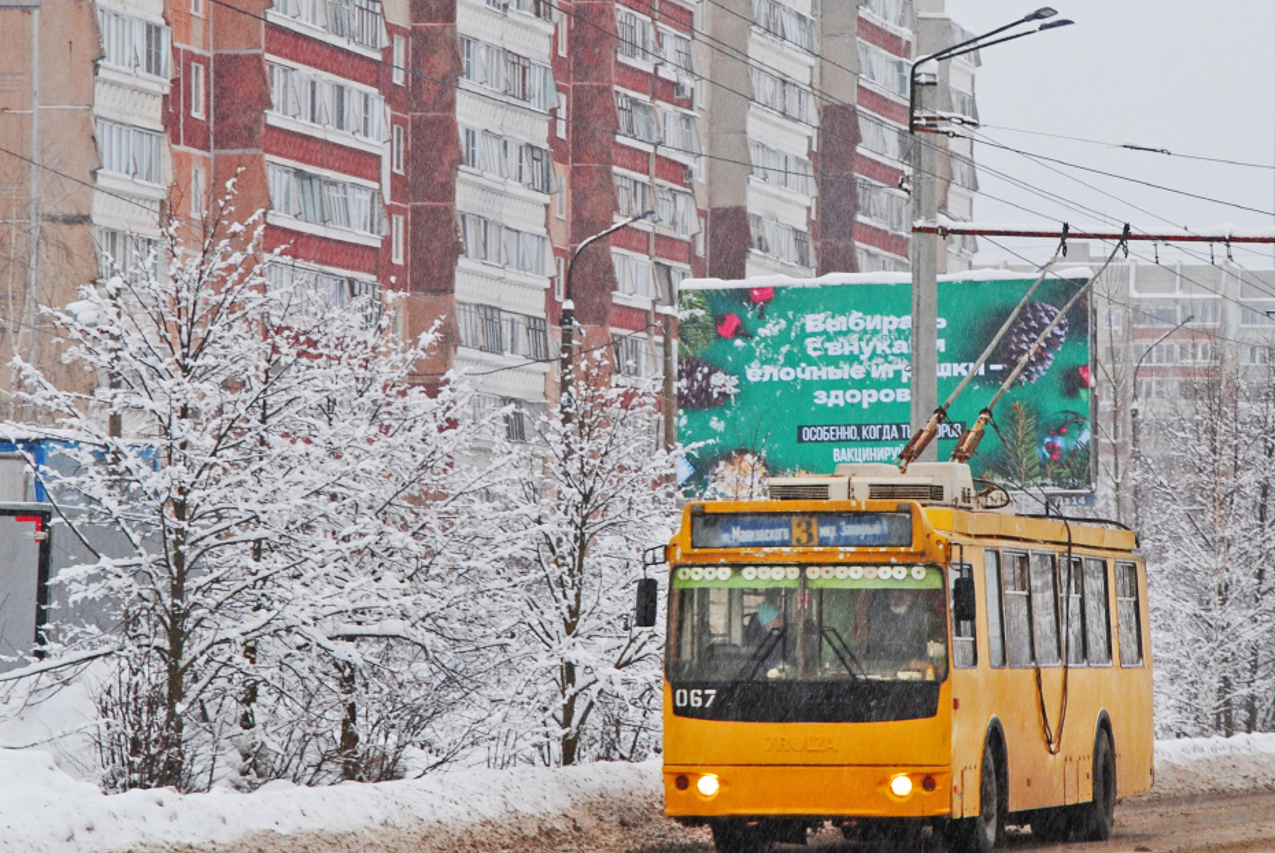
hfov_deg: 10.6
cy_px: 350
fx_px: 6842
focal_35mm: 193
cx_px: 754
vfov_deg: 7.1
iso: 200
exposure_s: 1/50
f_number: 10
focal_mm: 92
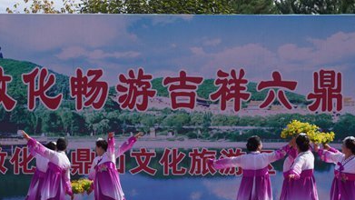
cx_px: 59
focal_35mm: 123
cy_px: 155
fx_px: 1158
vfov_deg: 9.8
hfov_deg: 17.3
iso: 100
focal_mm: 54
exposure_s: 1/500
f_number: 5.6
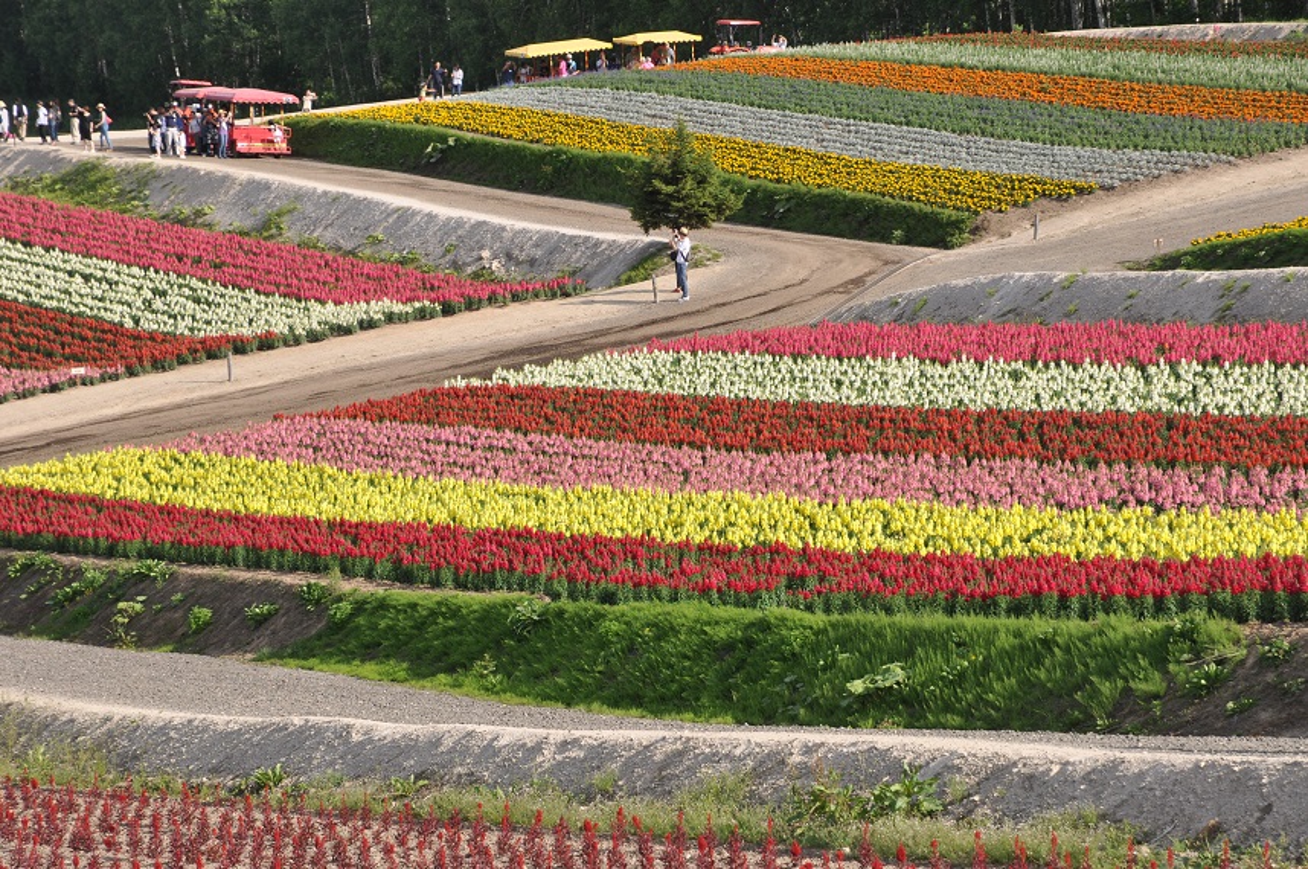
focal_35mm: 128
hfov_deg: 16.1
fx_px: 4627
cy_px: 434
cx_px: 654
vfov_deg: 10.7
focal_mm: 85
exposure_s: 1/320
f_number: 11
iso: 200
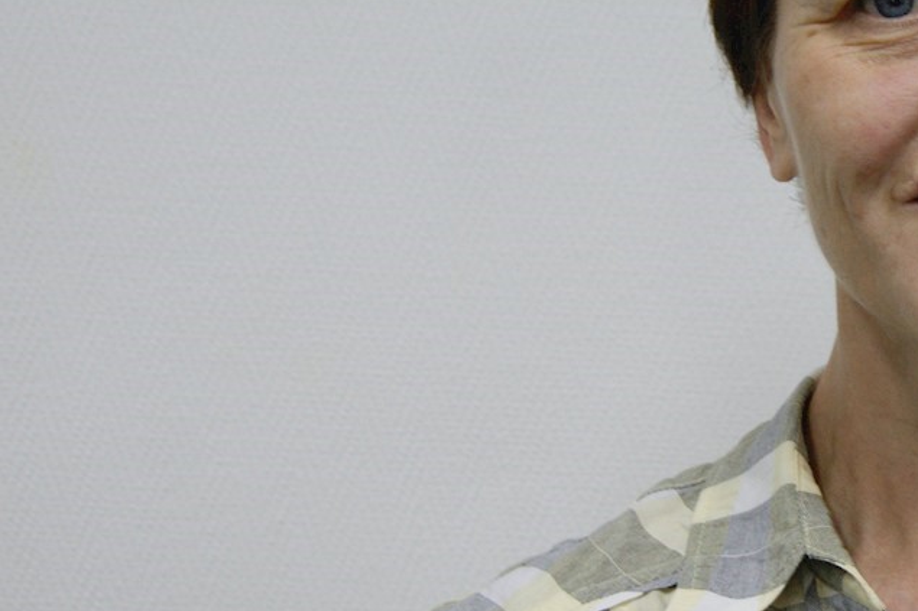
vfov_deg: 10.3
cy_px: 90
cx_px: 983
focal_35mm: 132
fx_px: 3372
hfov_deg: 15.1
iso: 400
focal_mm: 35
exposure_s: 1/40
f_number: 5
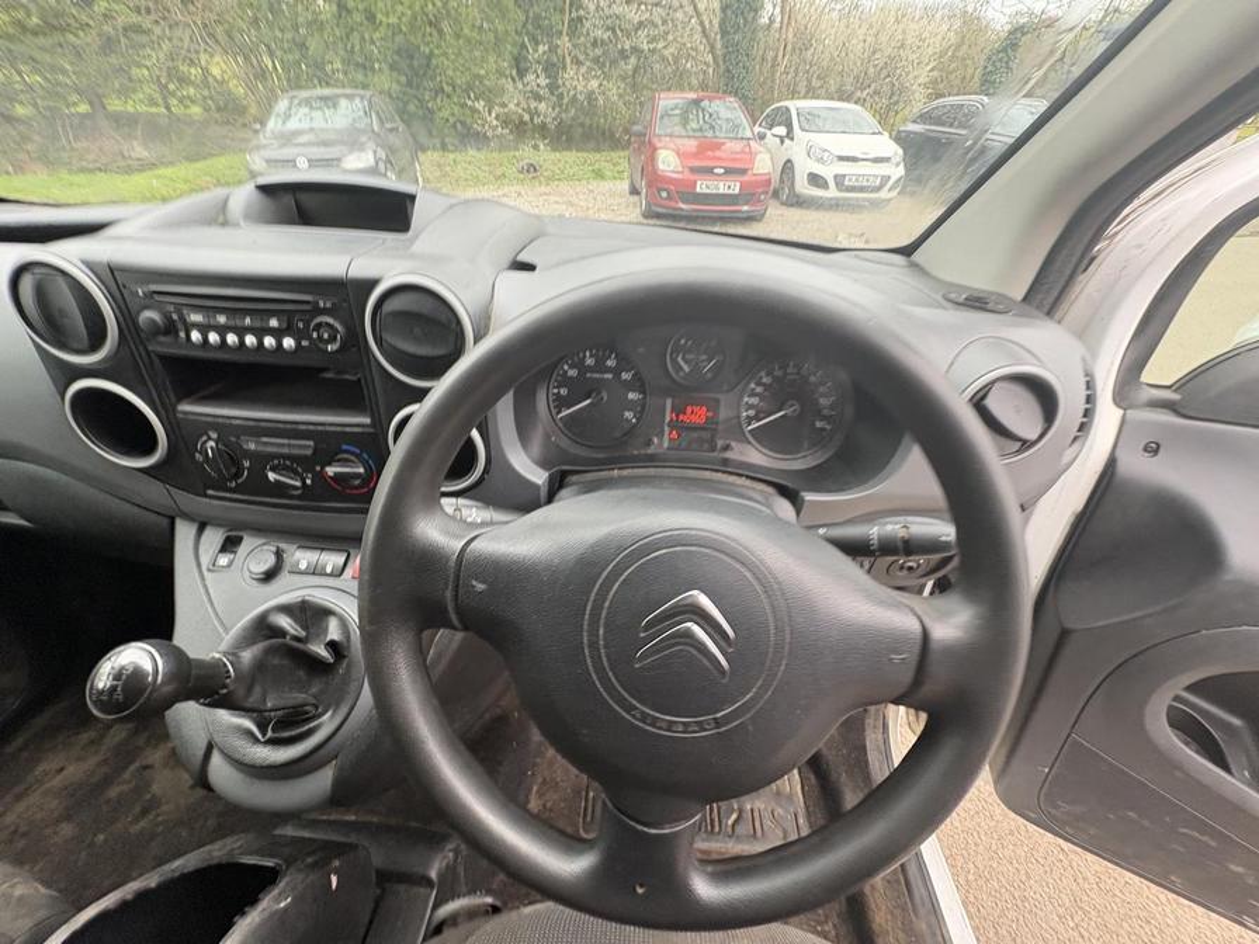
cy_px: 472
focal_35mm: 14
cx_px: 630
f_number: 2.2
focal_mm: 2.22
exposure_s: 1/76
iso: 200
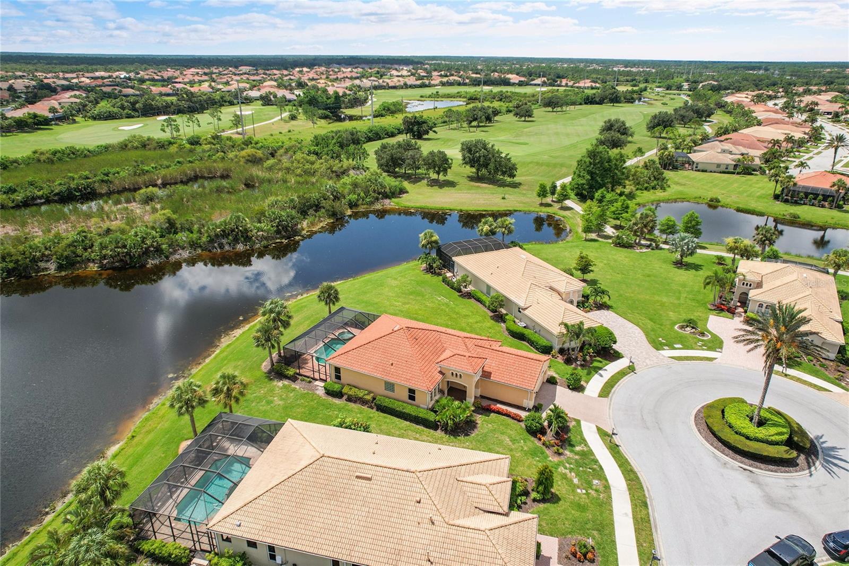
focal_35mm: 22
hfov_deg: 78.6
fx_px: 519
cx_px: 424
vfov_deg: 57.2
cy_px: 283
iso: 100
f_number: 2.8
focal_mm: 8.38
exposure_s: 1/2000
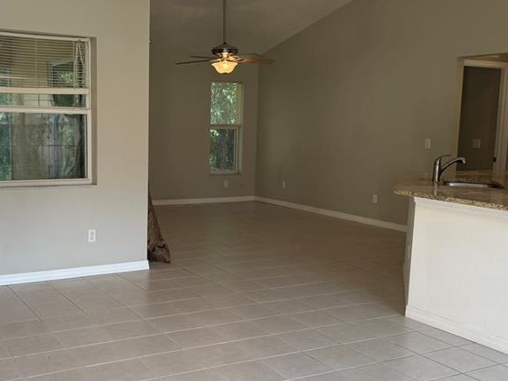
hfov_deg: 43.6
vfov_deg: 33.6
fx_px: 631
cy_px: 194
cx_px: 197
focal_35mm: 43
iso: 125
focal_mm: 6.76
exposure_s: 1/240
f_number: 1.78
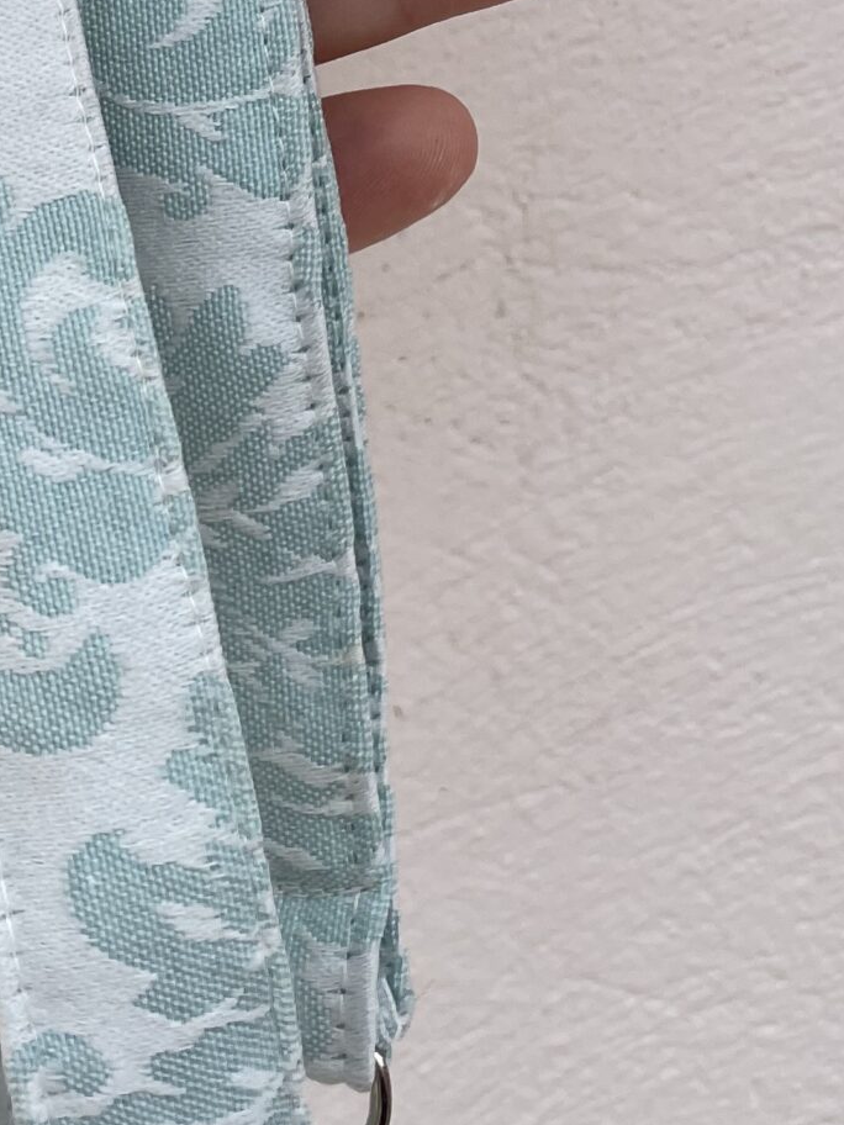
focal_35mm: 73
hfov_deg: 20.0
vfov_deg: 25.1
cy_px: -48
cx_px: 194
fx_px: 2373
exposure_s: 1/3861
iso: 32
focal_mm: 4.2
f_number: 1.6
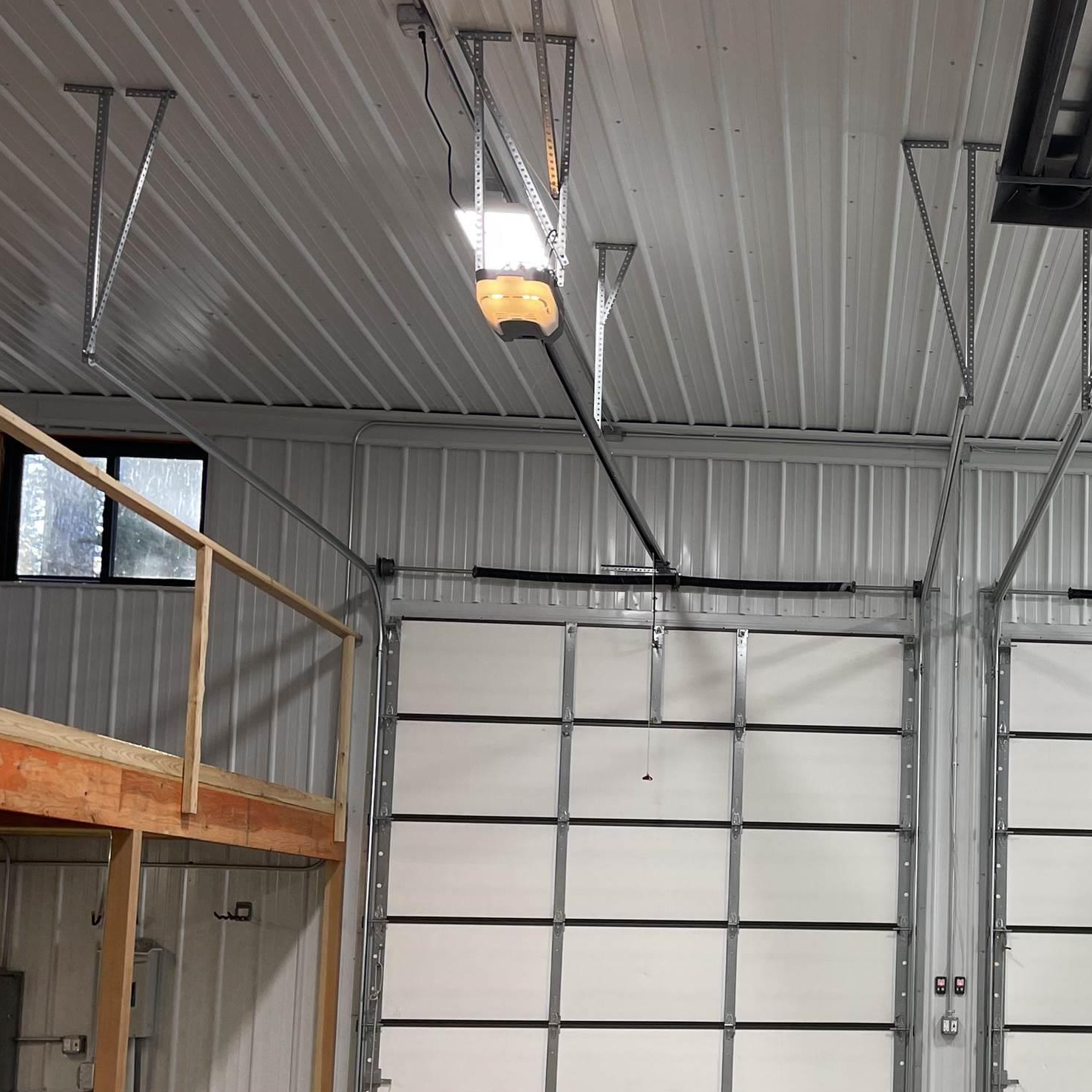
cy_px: 775
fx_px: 1642
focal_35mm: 46
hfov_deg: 34.9
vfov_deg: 36.2
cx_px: 967
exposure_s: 1/120
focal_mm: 5.1
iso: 50
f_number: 1.6
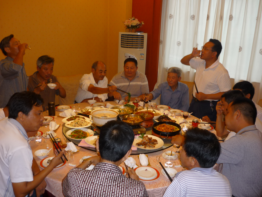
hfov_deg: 55.4
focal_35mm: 33
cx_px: 131
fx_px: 250
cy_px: 98
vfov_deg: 42.9
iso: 100
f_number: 2.8
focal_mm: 5.5
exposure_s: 1/30
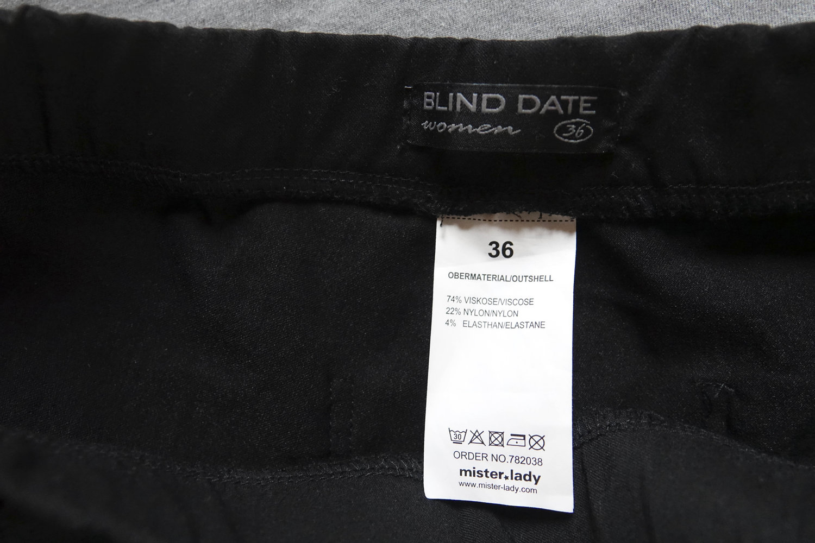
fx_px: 589
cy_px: 272
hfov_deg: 69.4
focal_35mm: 26
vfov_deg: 49.6
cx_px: 408
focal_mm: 9.46
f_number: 2.5
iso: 3200
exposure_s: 1/80
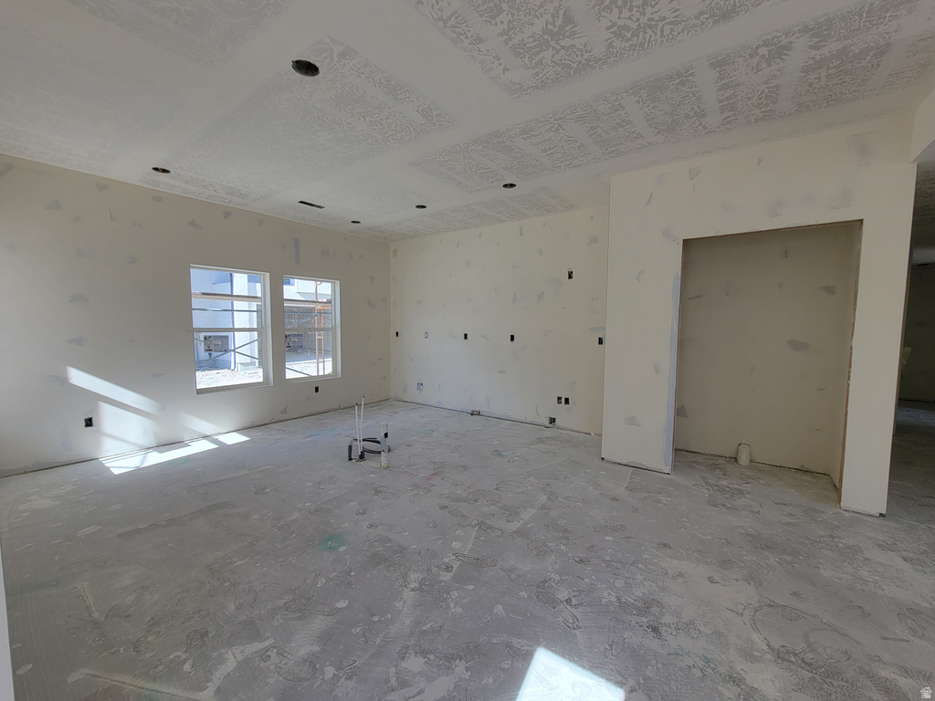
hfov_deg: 106.2
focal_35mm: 13
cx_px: 468
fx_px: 351
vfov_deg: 89.9
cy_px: 350
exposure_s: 1/201
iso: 50
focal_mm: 2.2
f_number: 2.2
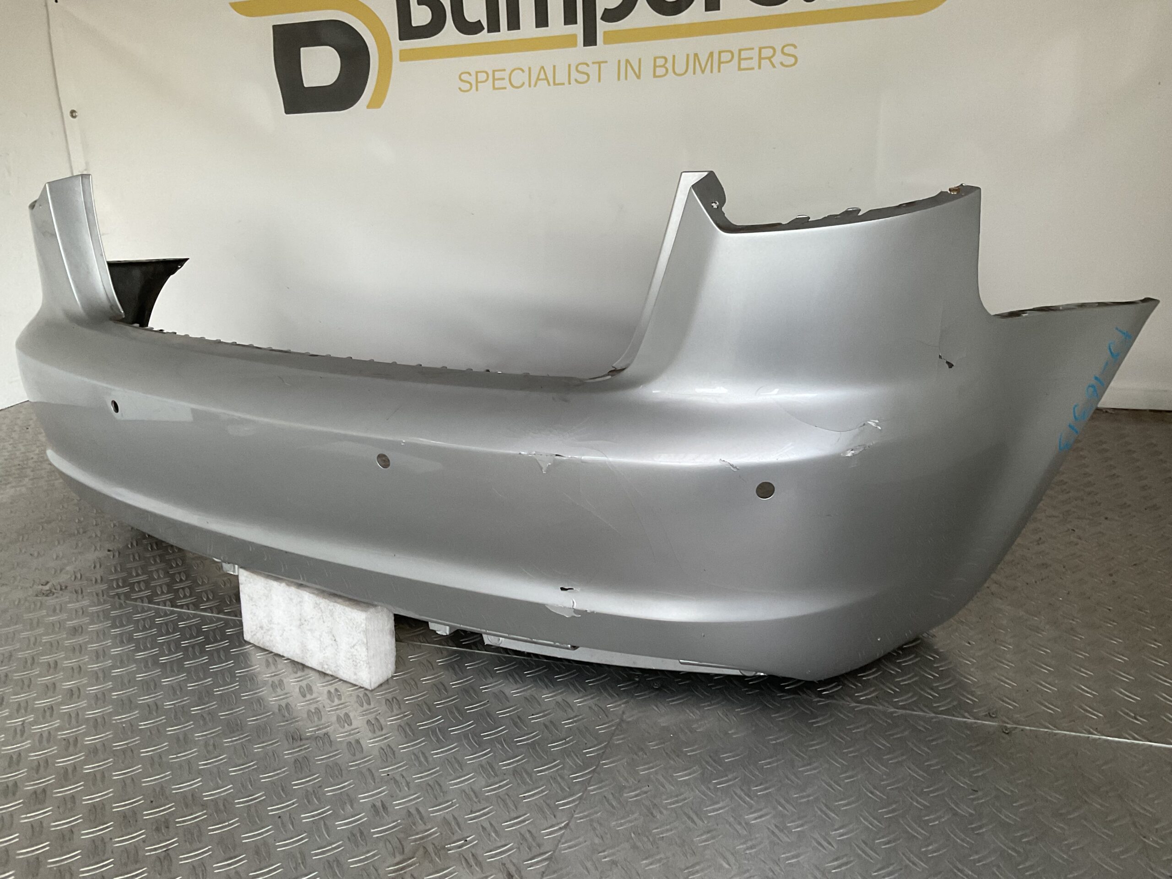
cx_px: 586
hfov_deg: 61.7
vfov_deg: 48.2
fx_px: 982
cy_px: 440
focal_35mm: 29
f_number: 1.8
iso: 125
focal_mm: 3
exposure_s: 1/60
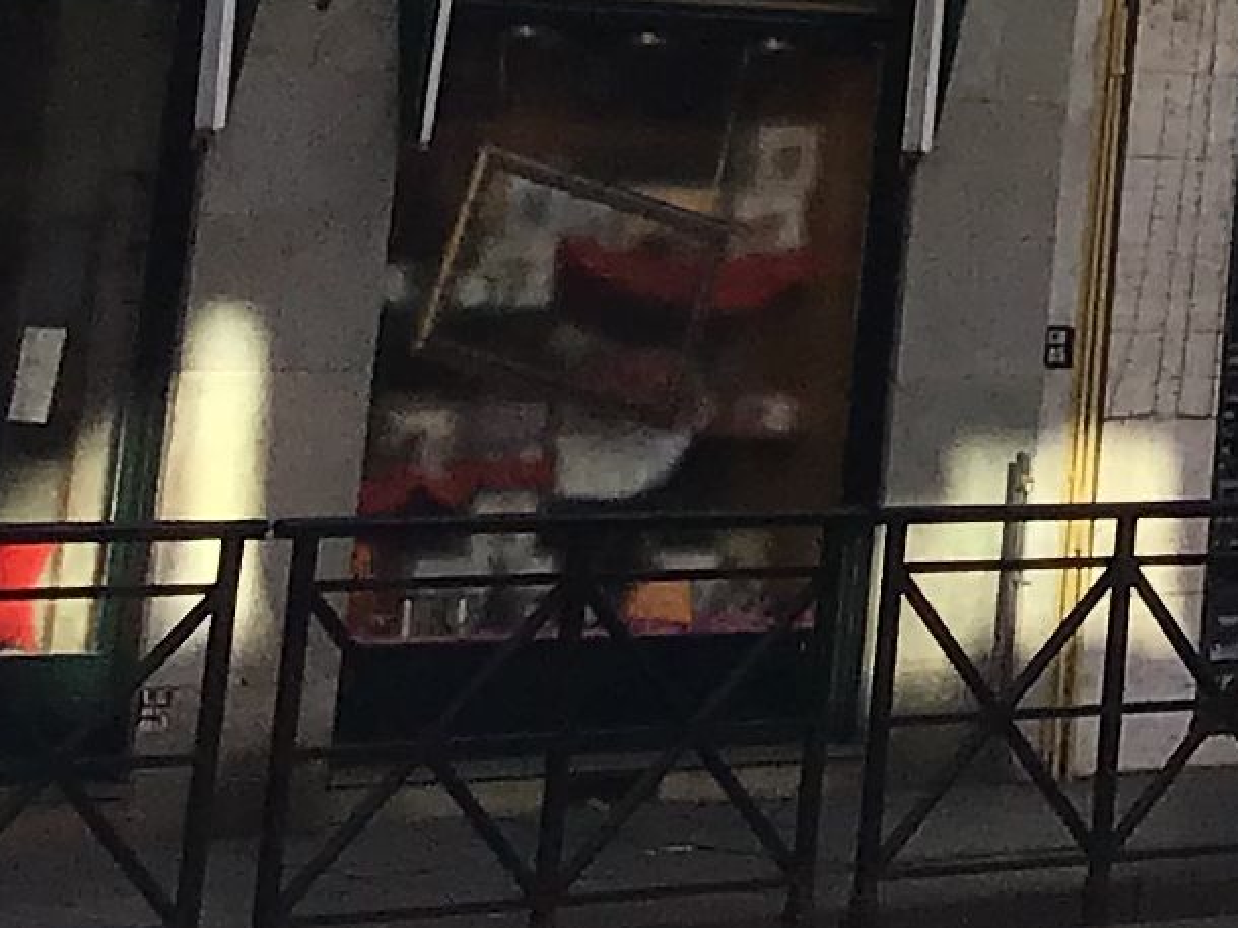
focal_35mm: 166
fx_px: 5934
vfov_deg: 8.1
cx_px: 2646
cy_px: -1397
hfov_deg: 10.7
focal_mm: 3.3
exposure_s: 1/558
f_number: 2.4
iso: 25
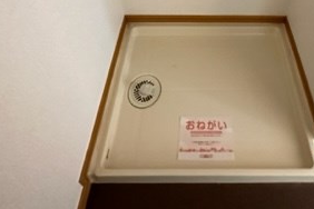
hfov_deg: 56.3
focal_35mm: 33
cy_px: -56
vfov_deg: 31.7
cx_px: 203
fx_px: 288
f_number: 2.2
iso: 1250
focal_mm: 2.22
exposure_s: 1/41
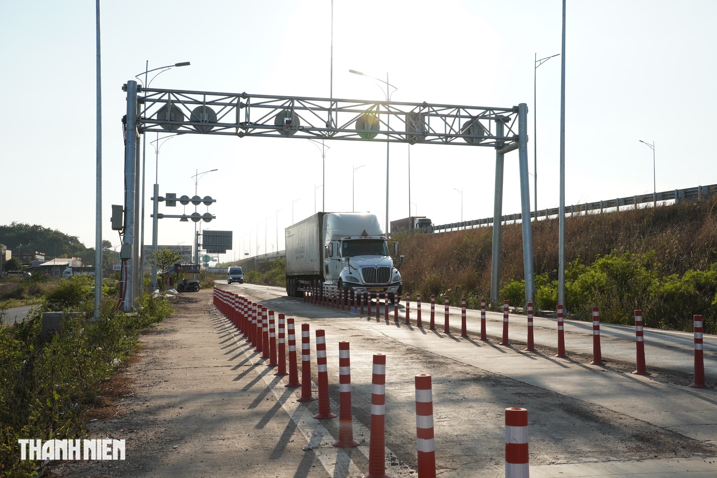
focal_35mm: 39
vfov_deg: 34.2
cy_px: 239
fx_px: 777
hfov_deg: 49.6
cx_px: 358
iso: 400
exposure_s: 1/1250
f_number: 8
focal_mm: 26
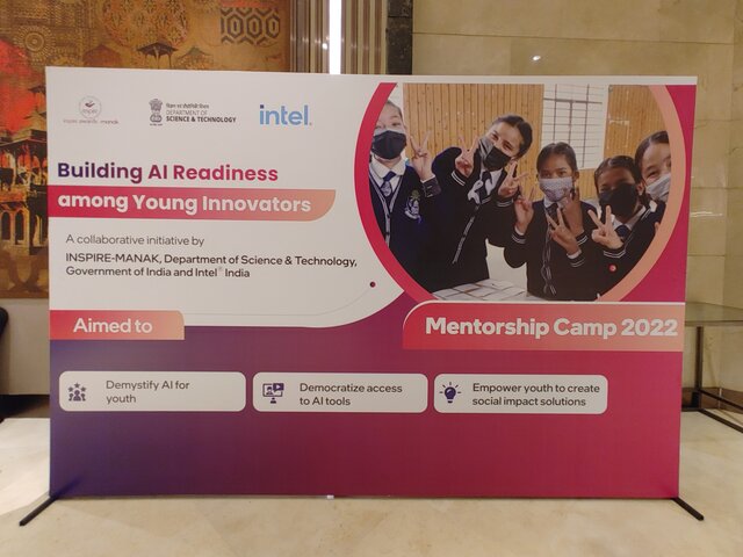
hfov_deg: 98.2
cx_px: 372
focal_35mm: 15
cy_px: 278
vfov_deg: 81.7
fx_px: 322
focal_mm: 1.78
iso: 400
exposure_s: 1/17
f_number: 1.9
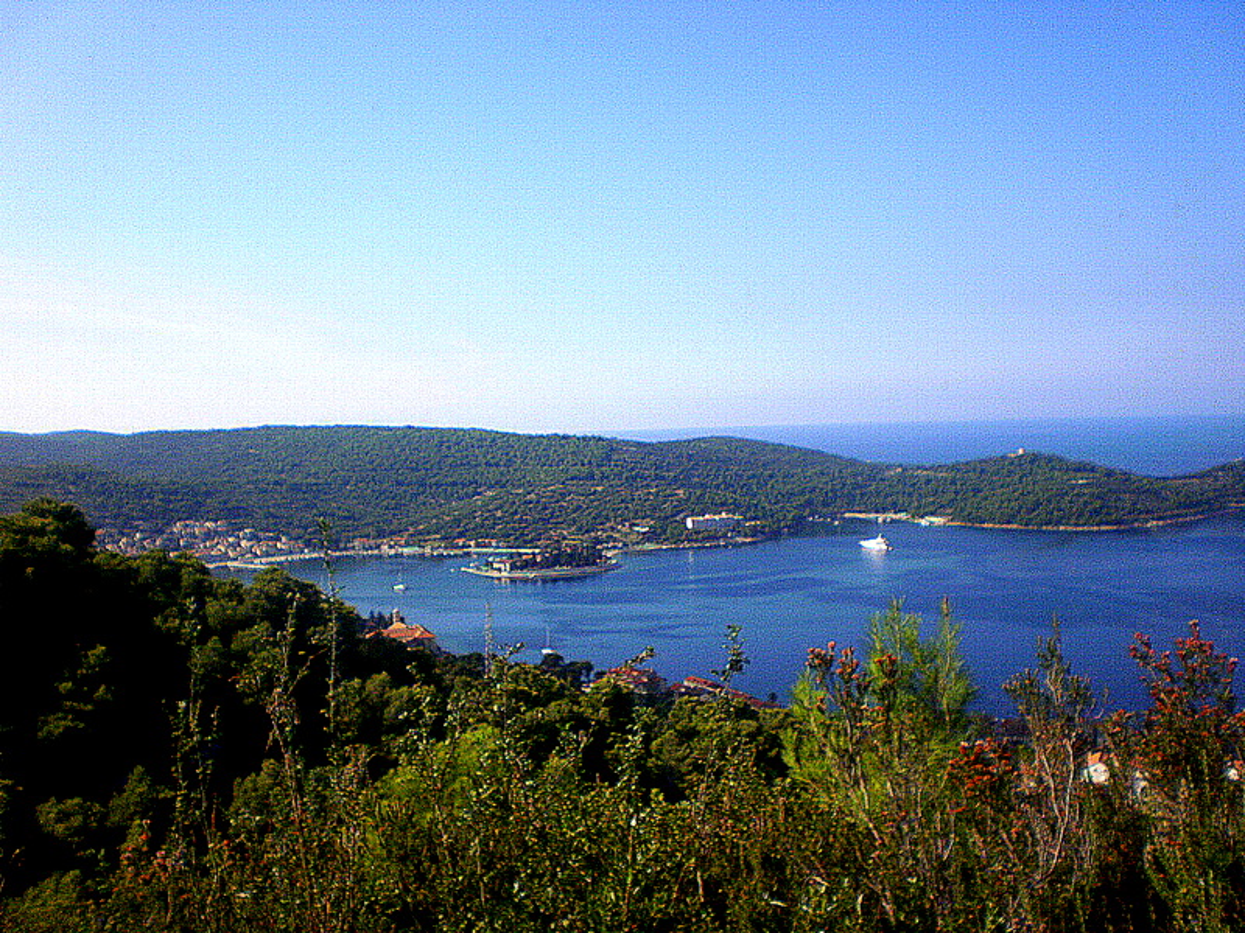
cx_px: 622
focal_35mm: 38
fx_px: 1367
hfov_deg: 49.0
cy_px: 466
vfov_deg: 37.7
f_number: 4.6
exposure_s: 1/1250
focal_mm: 6.3
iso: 100
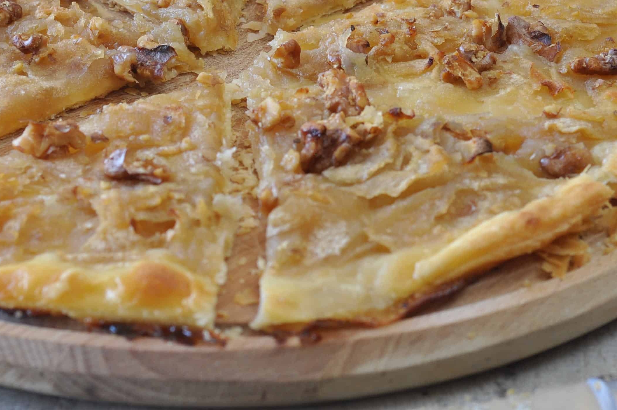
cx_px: 216
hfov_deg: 13.5
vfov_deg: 9.0
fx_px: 2602
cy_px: 51
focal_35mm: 152
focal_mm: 50
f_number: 5
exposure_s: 1/100
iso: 320
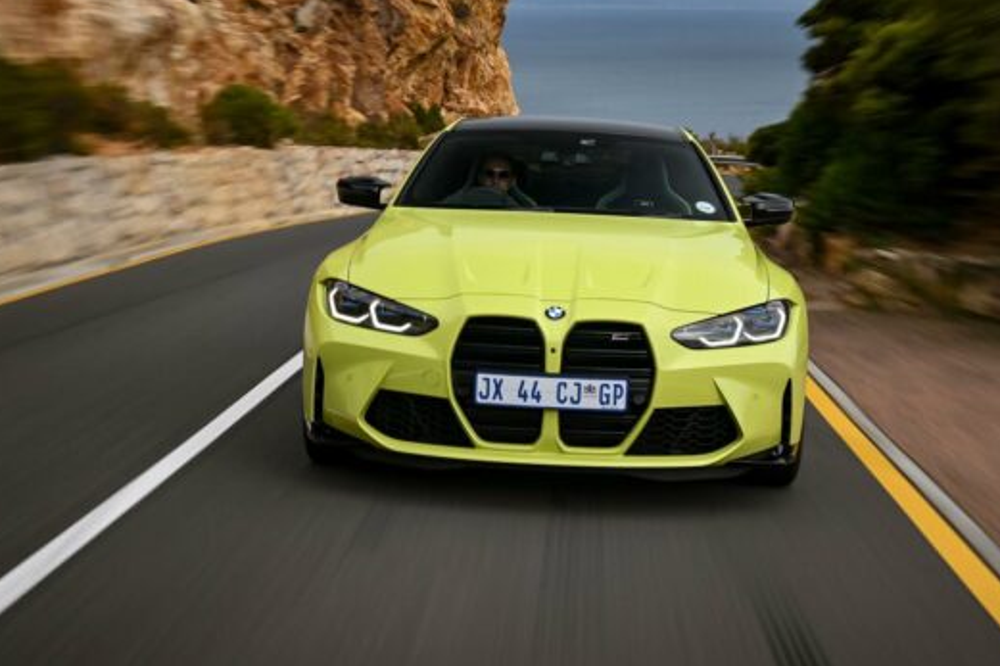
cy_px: 141
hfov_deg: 33.9
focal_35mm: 59
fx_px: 1638
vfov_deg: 22.7
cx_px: 568
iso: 100
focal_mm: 37
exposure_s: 1/10
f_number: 9
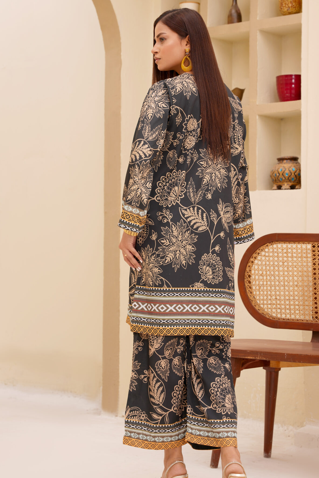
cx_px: 168
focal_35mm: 86
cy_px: 198
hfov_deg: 15.9
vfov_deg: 23.6
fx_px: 1140
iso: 50
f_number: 4
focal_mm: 59.6
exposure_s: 1/125
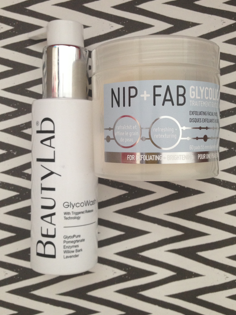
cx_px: 125
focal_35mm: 40
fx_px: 364
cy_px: 145
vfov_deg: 46.8
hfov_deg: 36.0
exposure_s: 1/20
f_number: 2.4
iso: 125
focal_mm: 4.12
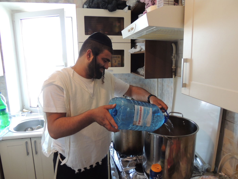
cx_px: 119
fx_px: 165
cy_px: 90
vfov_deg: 56.8
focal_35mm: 24
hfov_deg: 71.6
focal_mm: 4.3
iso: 360
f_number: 3
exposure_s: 1/30
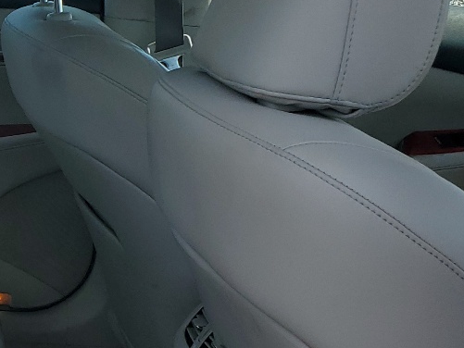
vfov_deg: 17.6
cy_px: 297
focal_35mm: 83
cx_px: -215
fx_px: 1113
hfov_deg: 20.5
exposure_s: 1/1000
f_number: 1.5
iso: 50
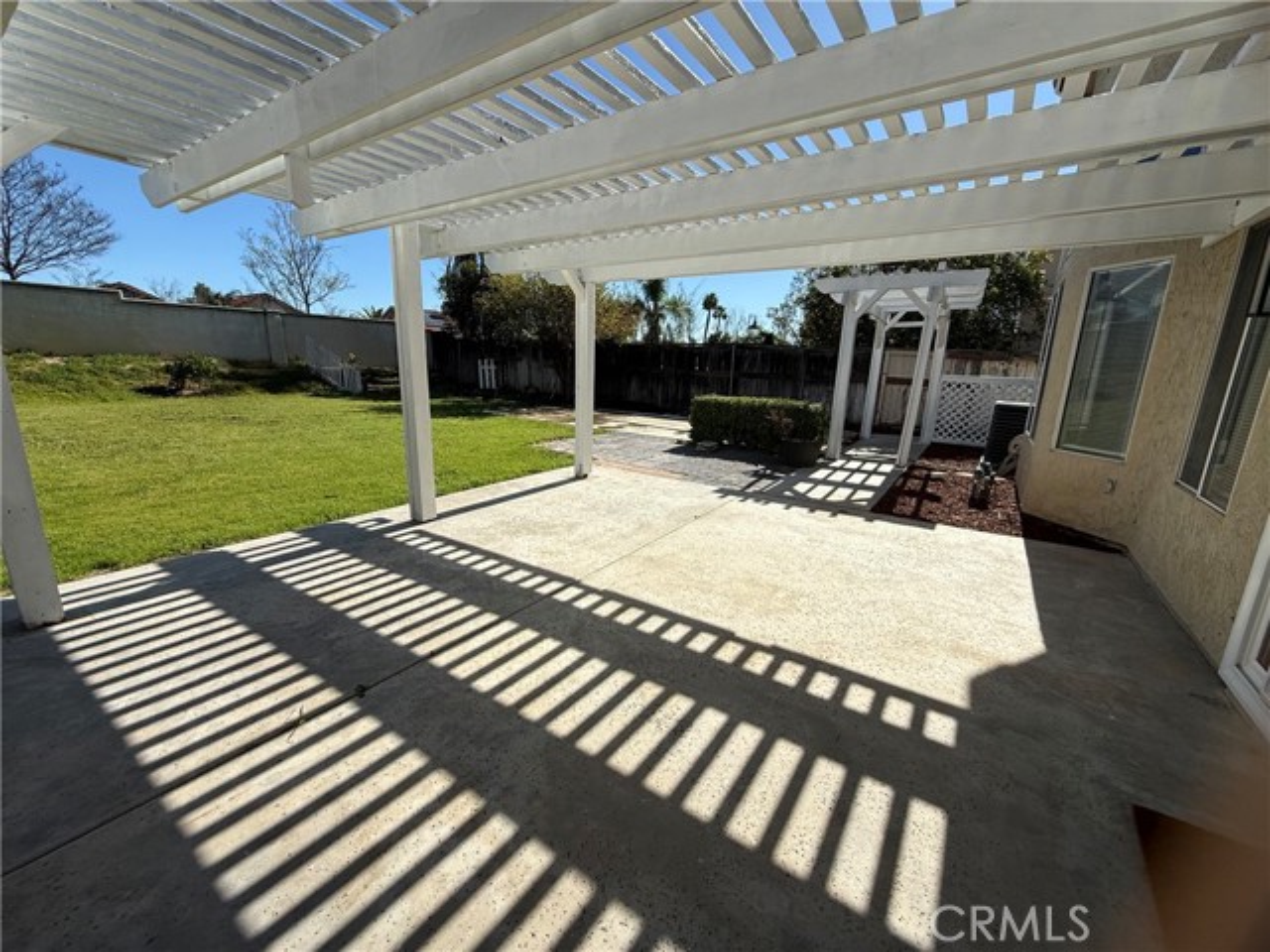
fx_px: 514
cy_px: 476
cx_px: 635
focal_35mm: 14
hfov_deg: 102.1
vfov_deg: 85.7
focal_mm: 2.22
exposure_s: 1/3460
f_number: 2.2
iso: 50
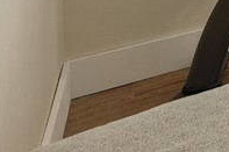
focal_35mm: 88
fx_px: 559
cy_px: -226
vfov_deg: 12.1
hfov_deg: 12.9
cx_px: 624
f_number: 9
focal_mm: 16
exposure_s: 1/60
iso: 400
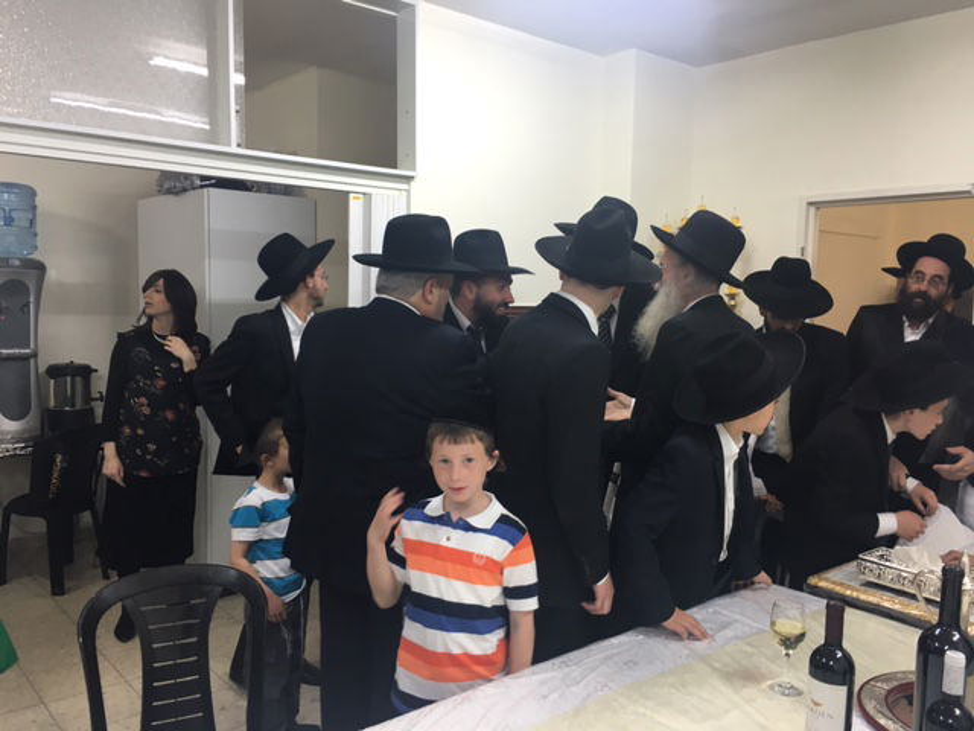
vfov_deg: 48.2
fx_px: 816
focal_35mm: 29
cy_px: 366
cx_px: 487
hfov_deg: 61.7
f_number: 2.2
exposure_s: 1/33
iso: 64
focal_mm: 4.15
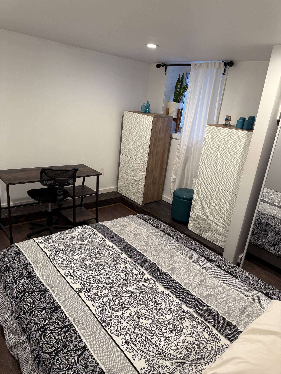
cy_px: 187
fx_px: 260
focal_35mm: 24
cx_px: 140
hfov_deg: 56.8
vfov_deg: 71.6
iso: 160
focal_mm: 6.76
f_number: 1.78
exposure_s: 1/60
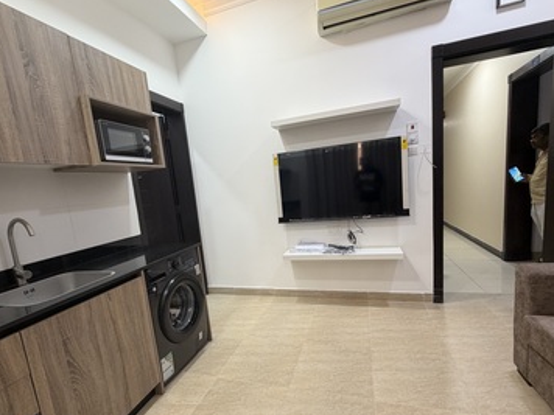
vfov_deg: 71.3
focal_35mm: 18
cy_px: 232
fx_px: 288
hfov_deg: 87.7
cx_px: 265
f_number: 2.2
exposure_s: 1/50
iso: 160
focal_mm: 2.22
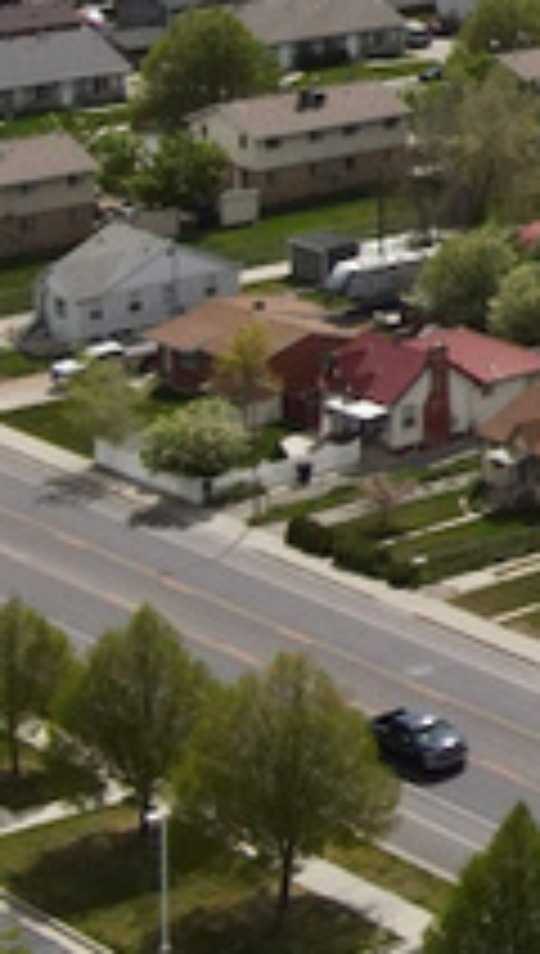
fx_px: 3192
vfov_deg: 15.9
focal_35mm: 126
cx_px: 1948
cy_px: -387
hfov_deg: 7.6
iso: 100
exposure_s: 1/2000
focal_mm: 4.5
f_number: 2.8
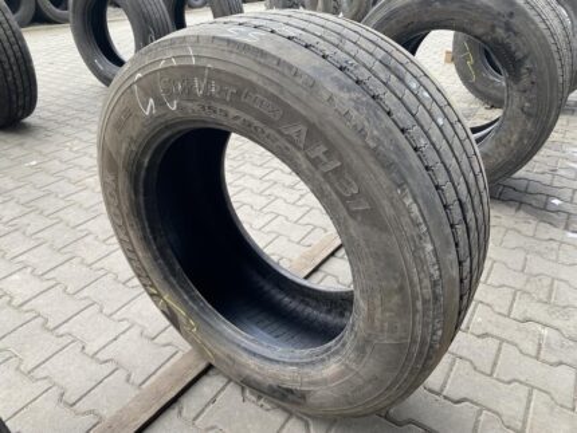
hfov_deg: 67.3
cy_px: 216
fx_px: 434
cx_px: 288
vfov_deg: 53.1
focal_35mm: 26
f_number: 1.8
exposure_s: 1/121
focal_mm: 4.25
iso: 80
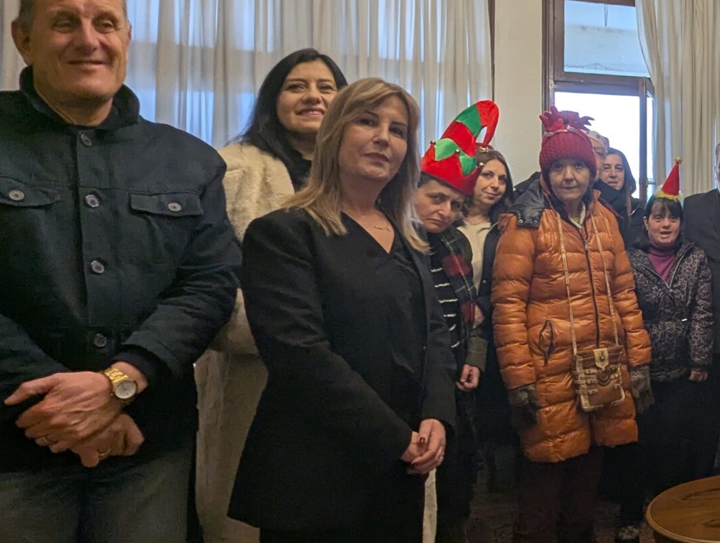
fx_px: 646
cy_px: 215
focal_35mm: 31
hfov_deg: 47.0
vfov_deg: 45.3
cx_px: 743
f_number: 2.2
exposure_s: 1/100
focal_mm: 1.95
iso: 182
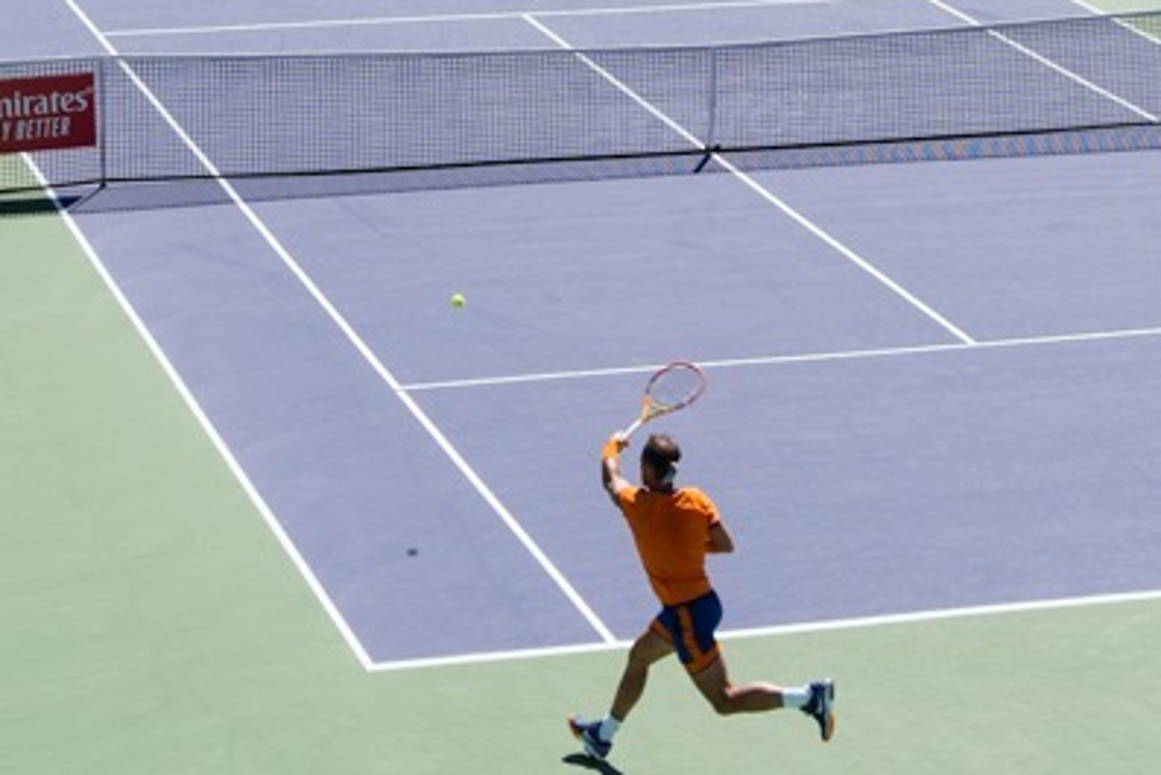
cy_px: -377
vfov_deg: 9.8
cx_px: 866
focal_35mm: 136
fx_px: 4387
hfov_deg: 15.0
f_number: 7.1
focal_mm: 45
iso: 100
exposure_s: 1/320
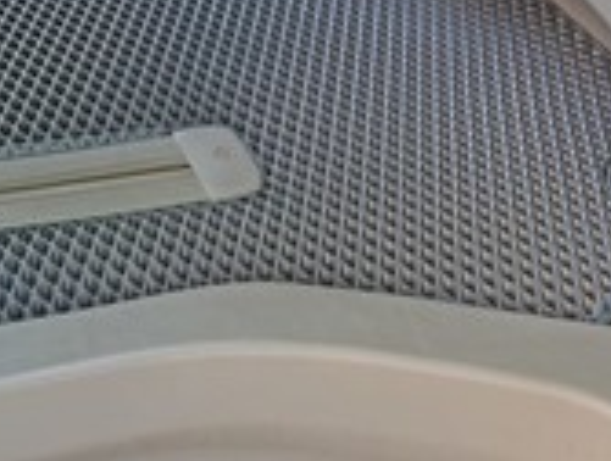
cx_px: 66
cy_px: 44
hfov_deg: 28.6
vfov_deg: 22.1
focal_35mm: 65
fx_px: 1150
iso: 800
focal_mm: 18
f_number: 8
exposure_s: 1/15
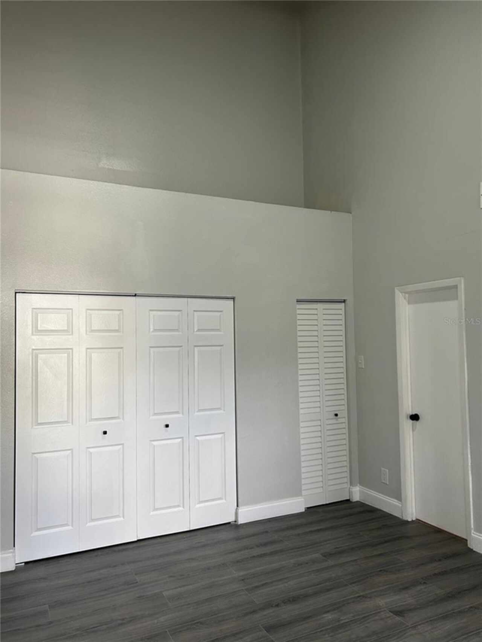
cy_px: 321
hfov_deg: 53.1
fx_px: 483
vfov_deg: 67.3
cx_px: 241
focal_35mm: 26
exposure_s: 1/120
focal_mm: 5.7
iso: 125
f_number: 1.5
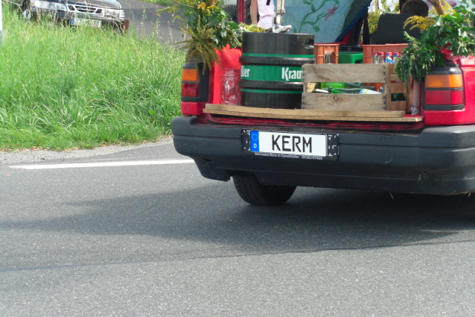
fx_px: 1570
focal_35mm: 119
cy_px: 149
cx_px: 238
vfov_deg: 11.5
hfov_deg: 17.2
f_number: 5.1
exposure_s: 1/200
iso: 200
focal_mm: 23.7
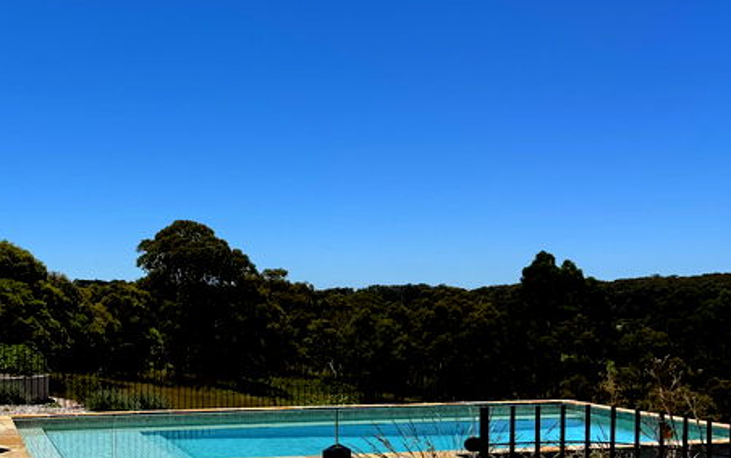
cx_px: 150
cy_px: 338
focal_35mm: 45
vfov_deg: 28.2
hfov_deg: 42.4
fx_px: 897
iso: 80
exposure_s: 1/7937
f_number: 1.78
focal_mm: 6.76
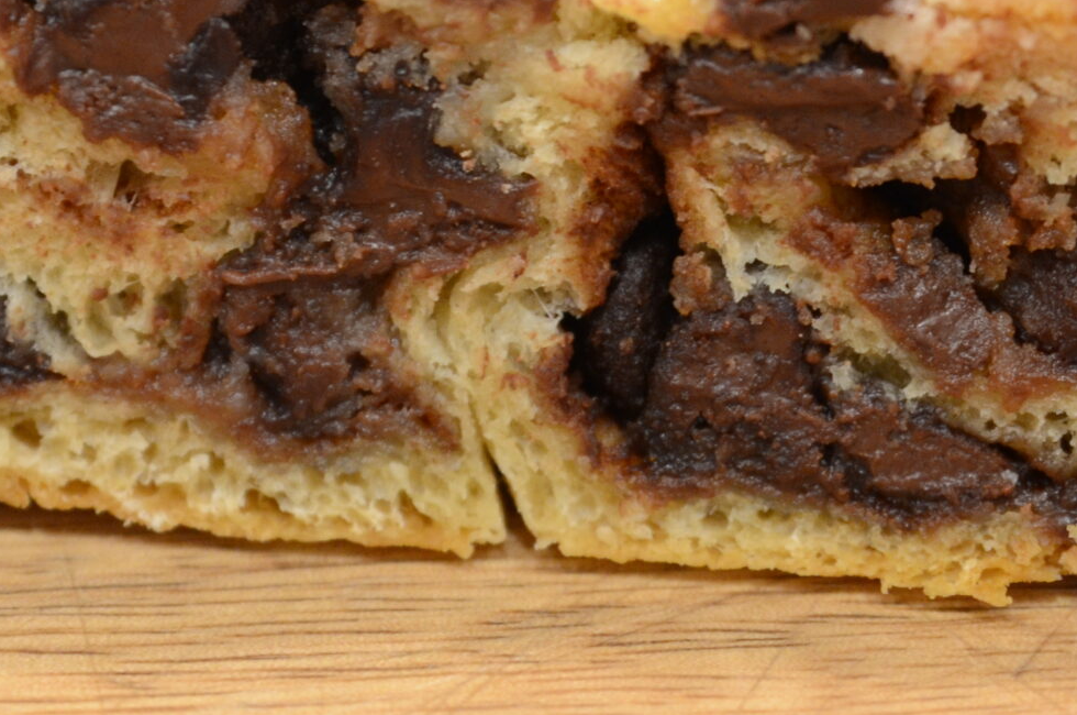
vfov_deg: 7.3
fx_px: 5615
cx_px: 503
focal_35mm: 188
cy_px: 180
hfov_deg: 11.0
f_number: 2.8
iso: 900
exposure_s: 1/30
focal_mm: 48
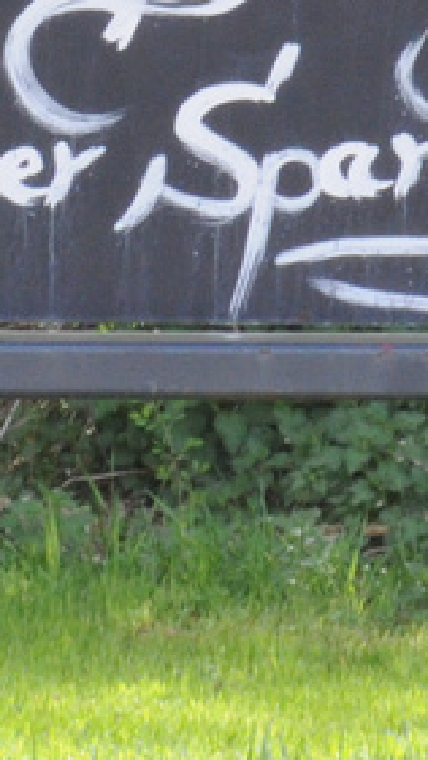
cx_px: 8
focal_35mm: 954
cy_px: -70
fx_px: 19254
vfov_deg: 2.3
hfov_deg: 1.3
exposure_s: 1/40
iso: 640
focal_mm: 105
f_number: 18
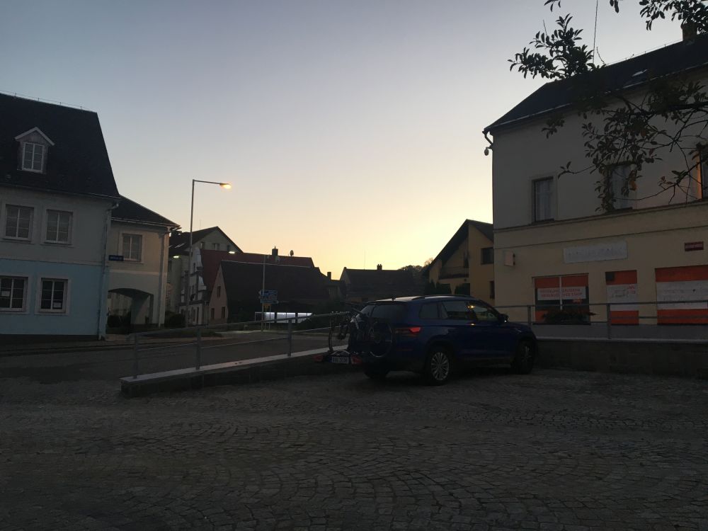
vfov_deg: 48.2
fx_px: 593
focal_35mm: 29
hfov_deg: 61.7
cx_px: 354
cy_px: 266
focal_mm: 4.15
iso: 40
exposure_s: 1/33
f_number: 2.2
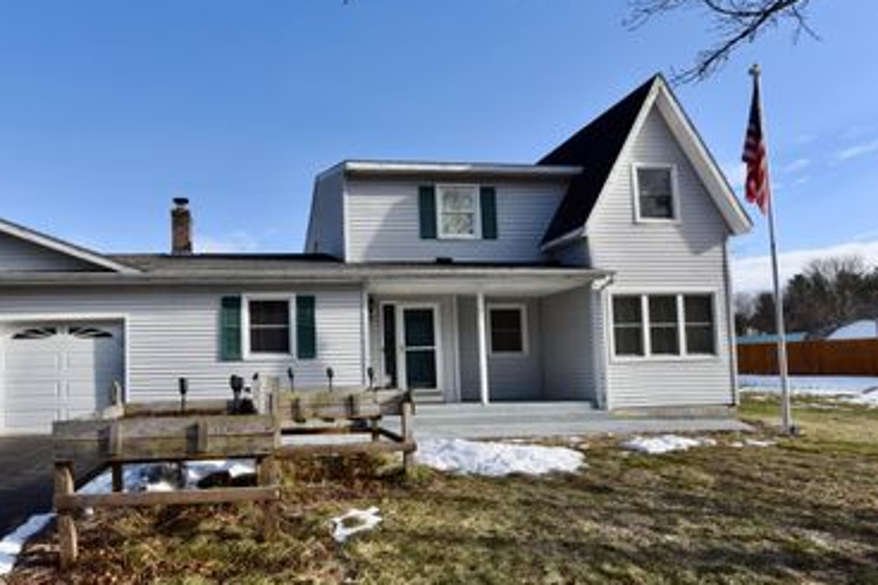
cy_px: 347
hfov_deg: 83.8
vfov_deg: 64.0
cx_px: 289
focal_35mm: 19
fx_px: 463
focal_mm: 14
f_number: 14
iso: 800
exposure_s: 1/800
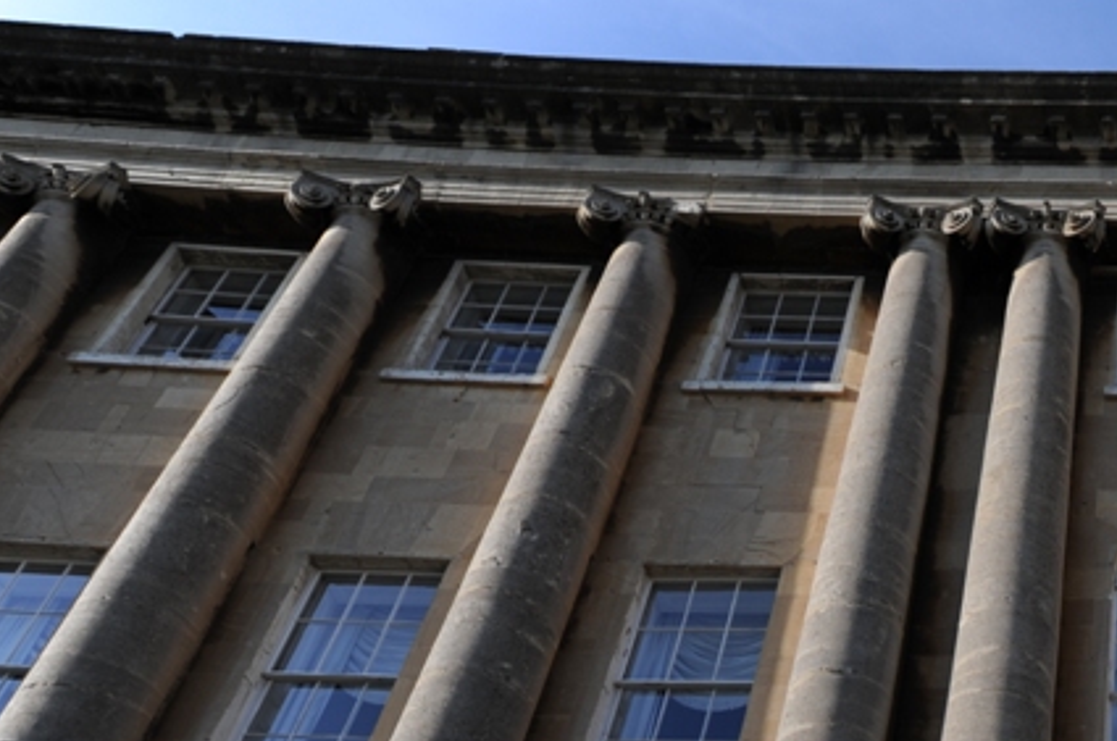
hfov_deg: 39.0
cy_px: 876
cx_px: 1230
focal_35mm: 41
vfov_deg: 28.5
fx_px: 1270
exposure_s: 1/800
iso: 200
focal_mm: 17
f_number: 5
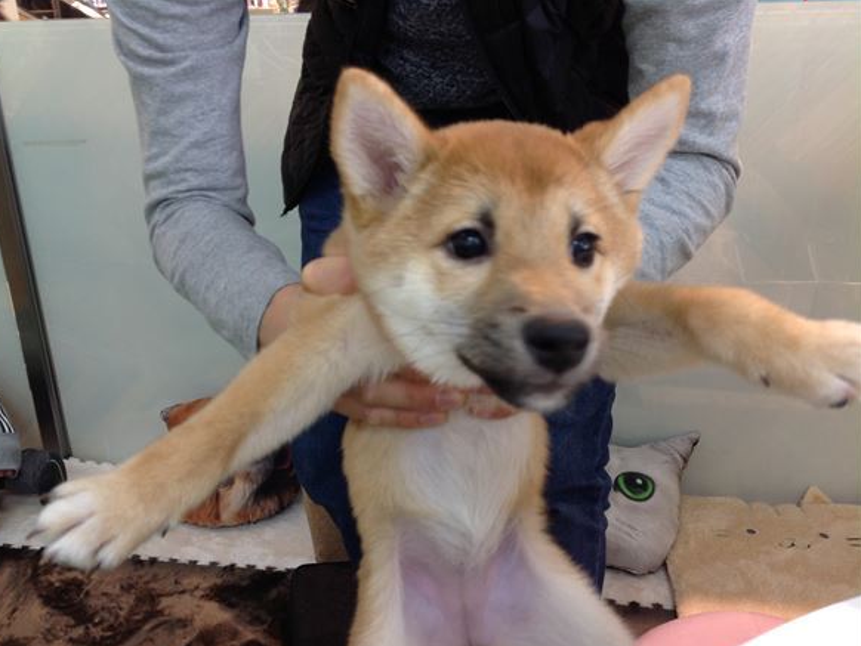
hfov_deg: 51.3
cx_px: 423
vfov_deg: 39.7
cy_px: 328
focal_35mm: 36
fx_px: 896
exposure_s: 1/17
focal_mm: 4.28
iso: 50
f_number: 2.4
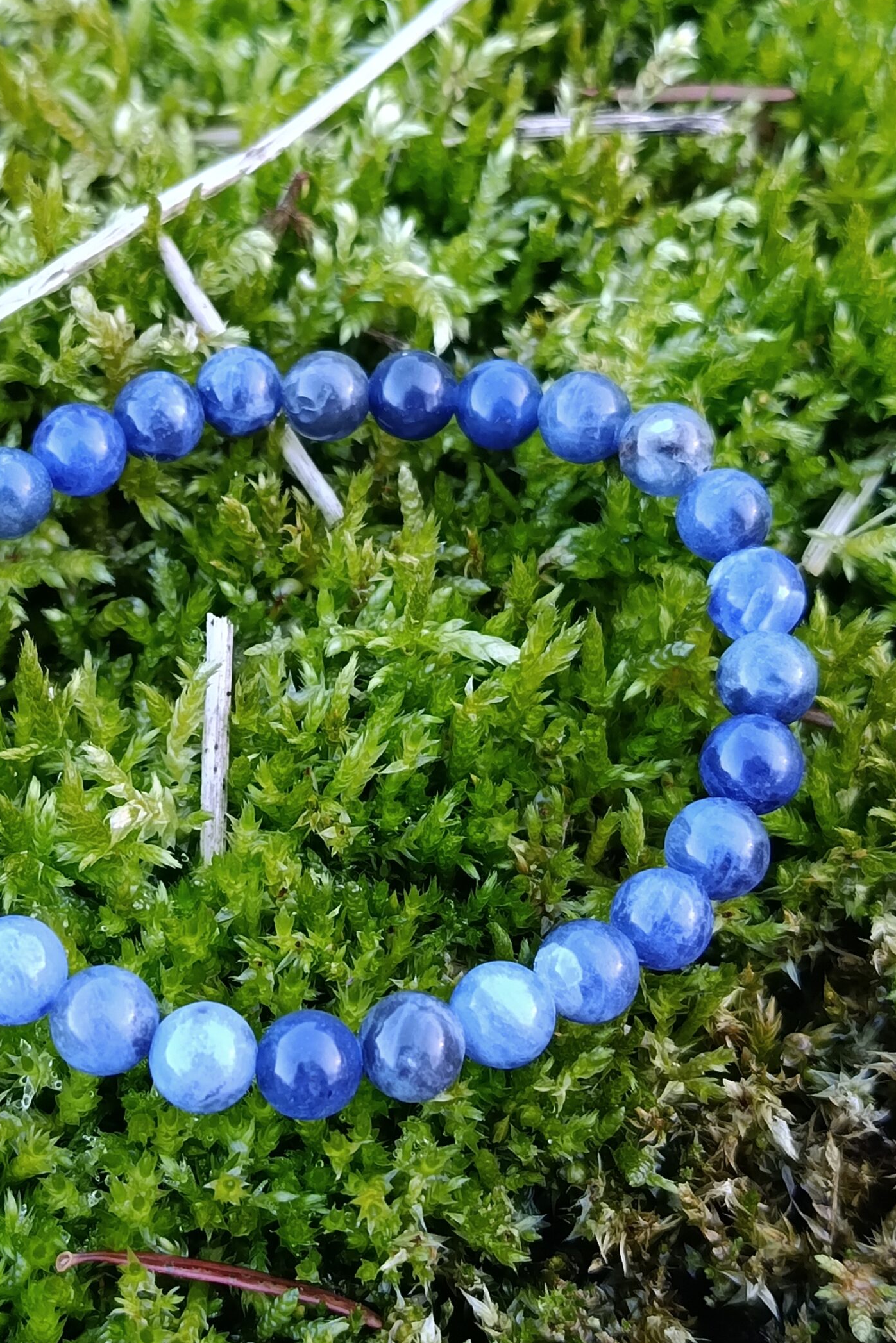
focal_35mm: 61
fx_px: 2277
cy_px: 644
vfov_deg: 32.9
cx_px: 293
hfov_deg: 22.2
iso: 376
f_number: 1.7
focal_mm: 5.24
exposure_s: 1/100
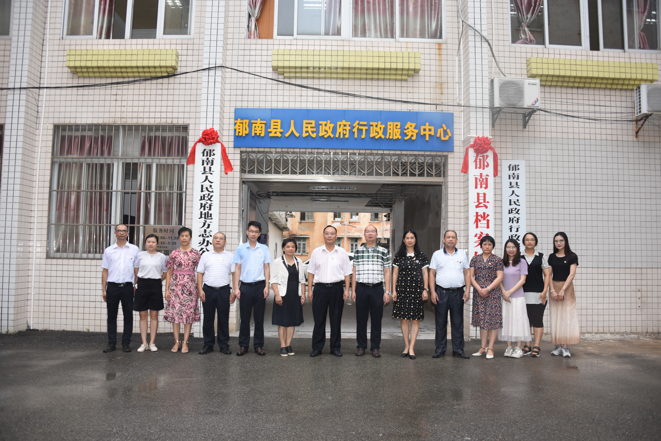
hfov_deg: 65.5
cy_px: 220
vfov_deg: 46.4
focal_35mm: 28
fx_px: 514
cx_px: 330
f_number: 4
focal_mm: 28
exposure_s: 1/160
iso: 320
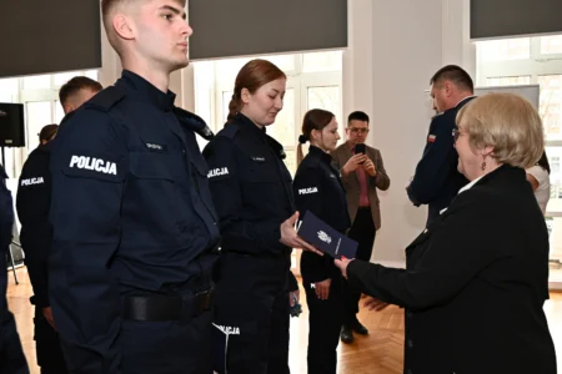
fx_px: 546
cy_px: 187
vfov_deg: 37.9
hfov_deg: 54.4
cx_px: 281
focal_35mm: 35
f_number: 6.3
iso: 800
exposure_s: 1/80
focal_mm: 35
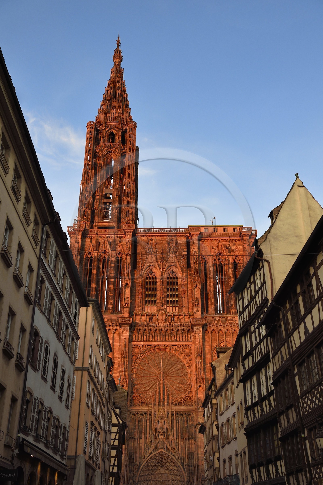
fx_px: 566
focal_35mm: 42
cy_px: 242
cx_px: 162
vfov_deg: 46.4
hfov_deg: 31.8
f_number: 7.1
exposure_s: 1/200
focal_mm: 42
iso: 800
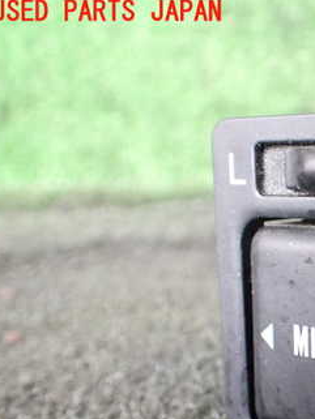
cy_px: 290
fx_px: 679
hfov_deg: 23.8
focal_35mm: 56
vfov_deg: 33.9
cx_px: 376
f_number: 2.3
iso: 800
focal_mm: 5.4
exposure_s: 1/60
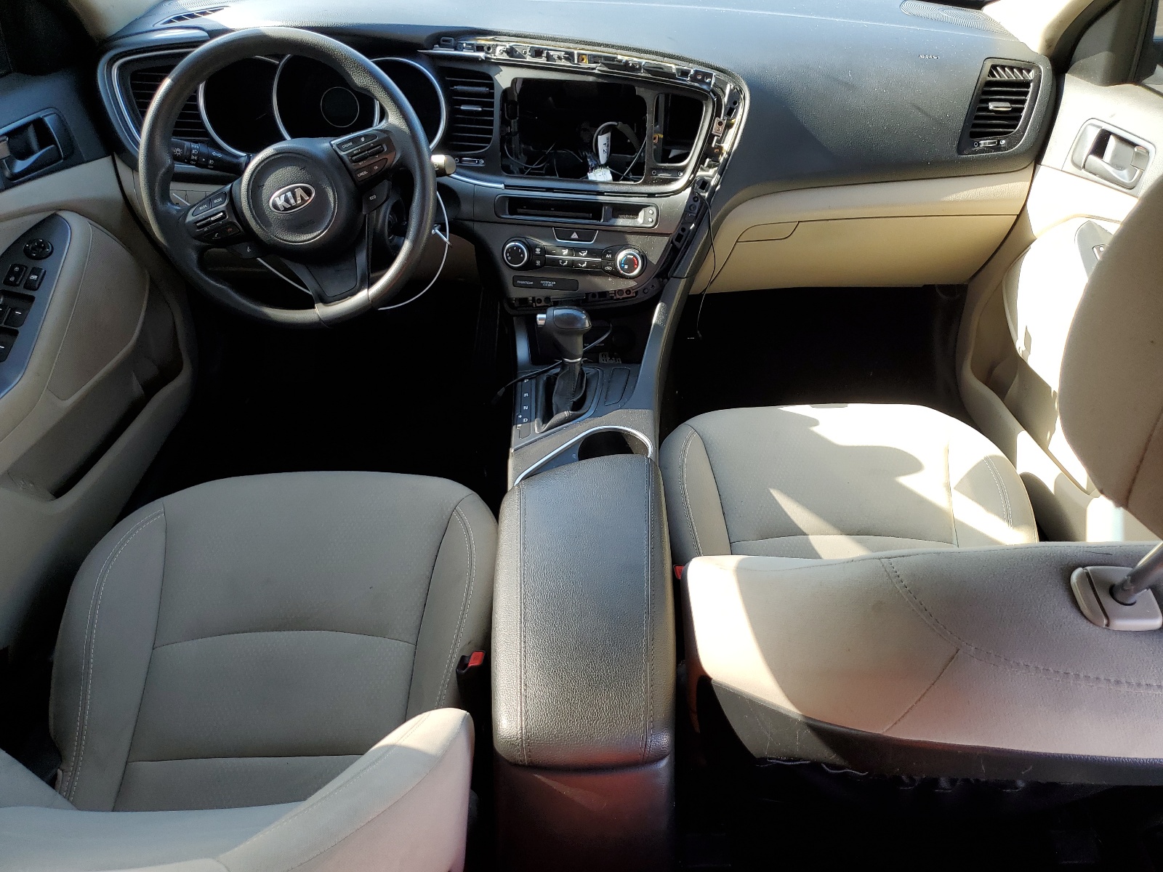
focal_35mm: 26
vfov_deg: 53.1
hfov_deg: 67.3
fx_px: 874
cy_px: 436
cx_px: 582
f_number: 1.5
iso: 50
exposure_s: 1/196
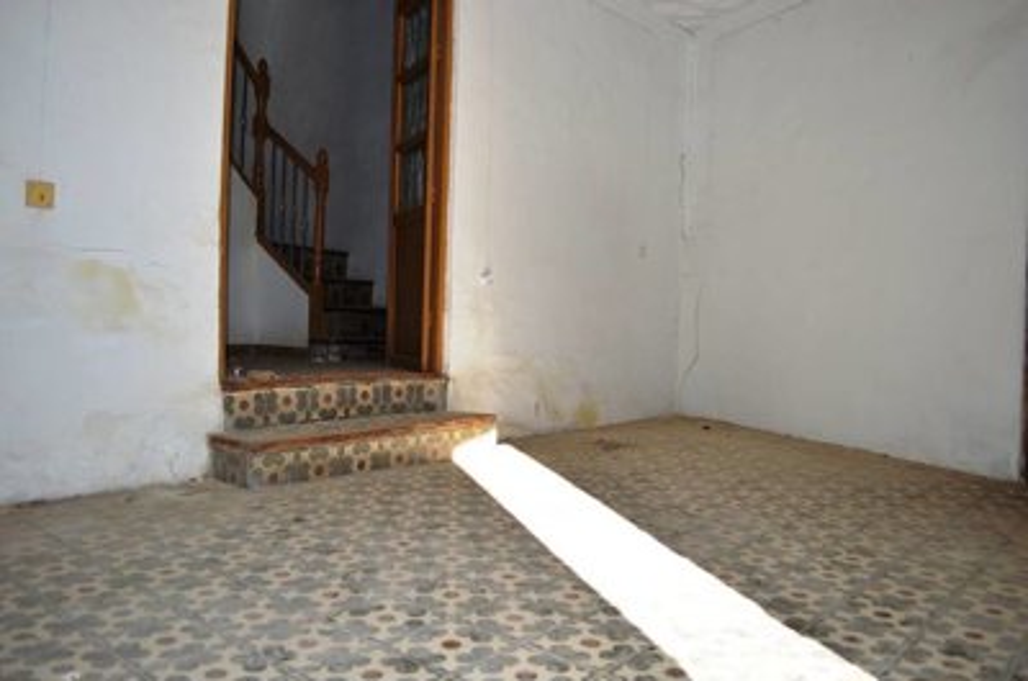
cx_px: 514
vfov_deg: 47.7
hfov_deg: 67.5
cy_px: 340
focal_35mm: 27
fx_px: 769
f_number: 4
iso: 100
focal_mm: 18
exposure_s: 1/200
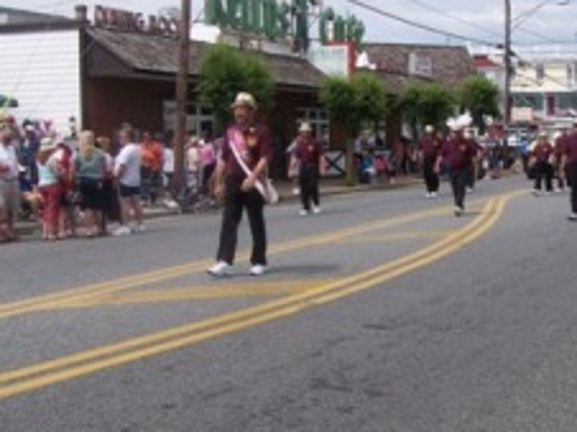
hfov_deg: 32.2
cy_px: 183
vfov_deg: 24.7
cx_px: 424
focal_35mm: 59
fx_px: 982
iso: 80
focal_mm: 6.3
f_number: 5.6
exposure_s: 1/500
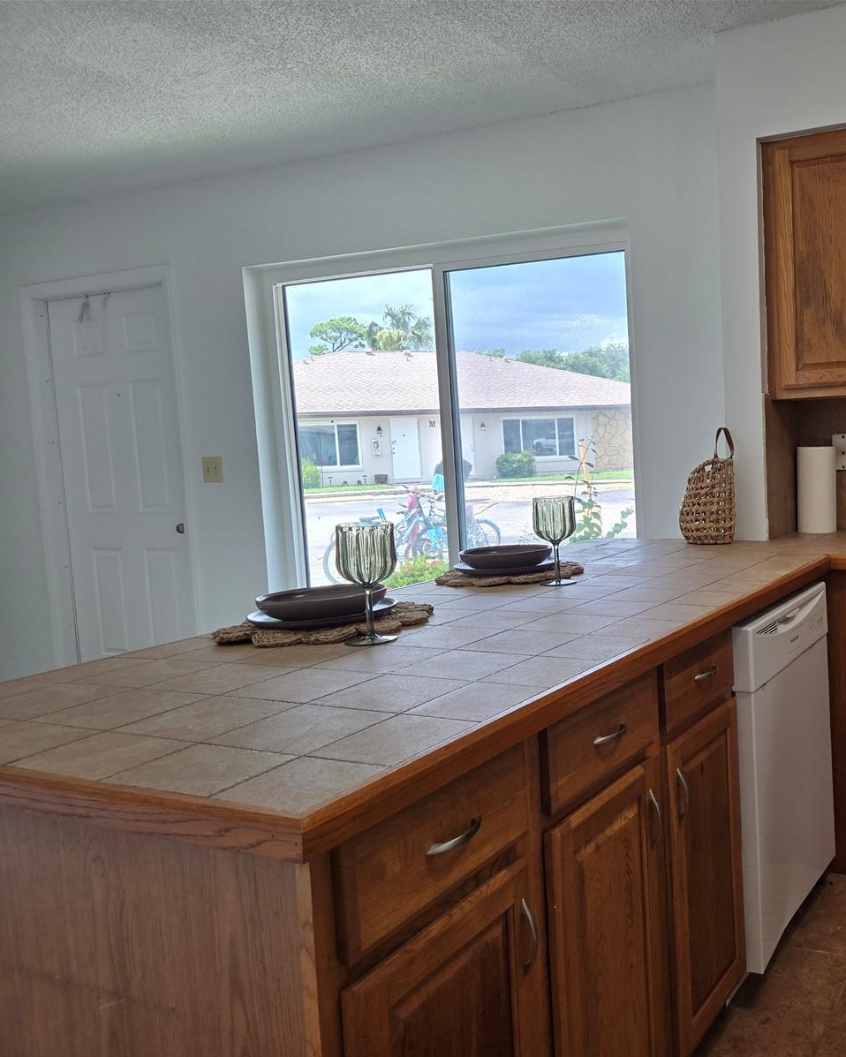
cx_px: 697
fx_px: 939
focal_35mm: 30
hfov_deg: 45.6
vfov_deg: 58.8
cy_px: 529
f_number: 1.8
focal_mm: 5.4
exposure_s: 1/120
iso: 25
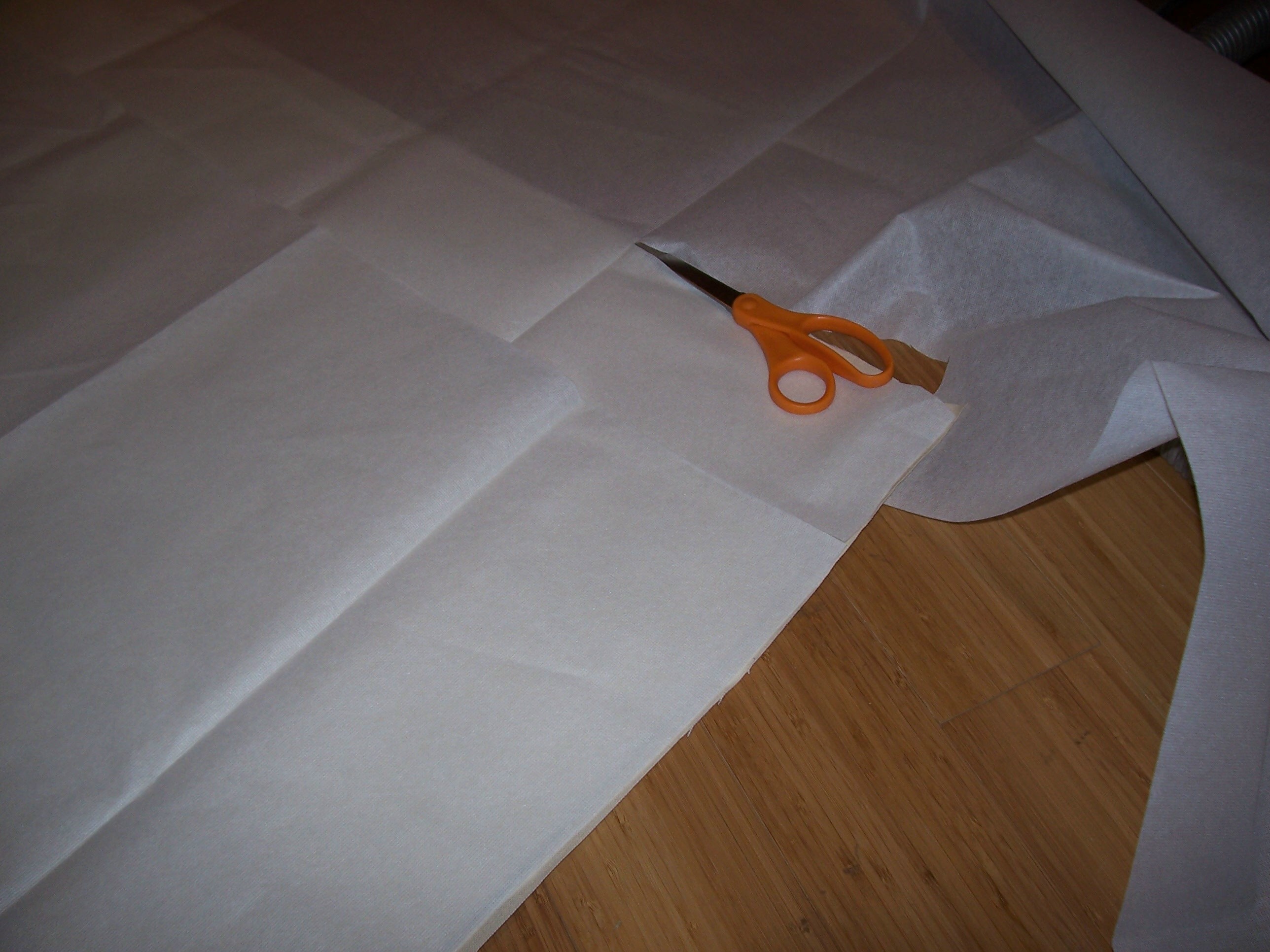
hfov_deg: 54.0
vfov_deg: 41.8
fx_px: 1247
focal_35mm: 34
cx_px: 635
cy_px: 476
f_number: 2.7
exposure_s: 1/60
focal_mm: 5.6
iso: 80
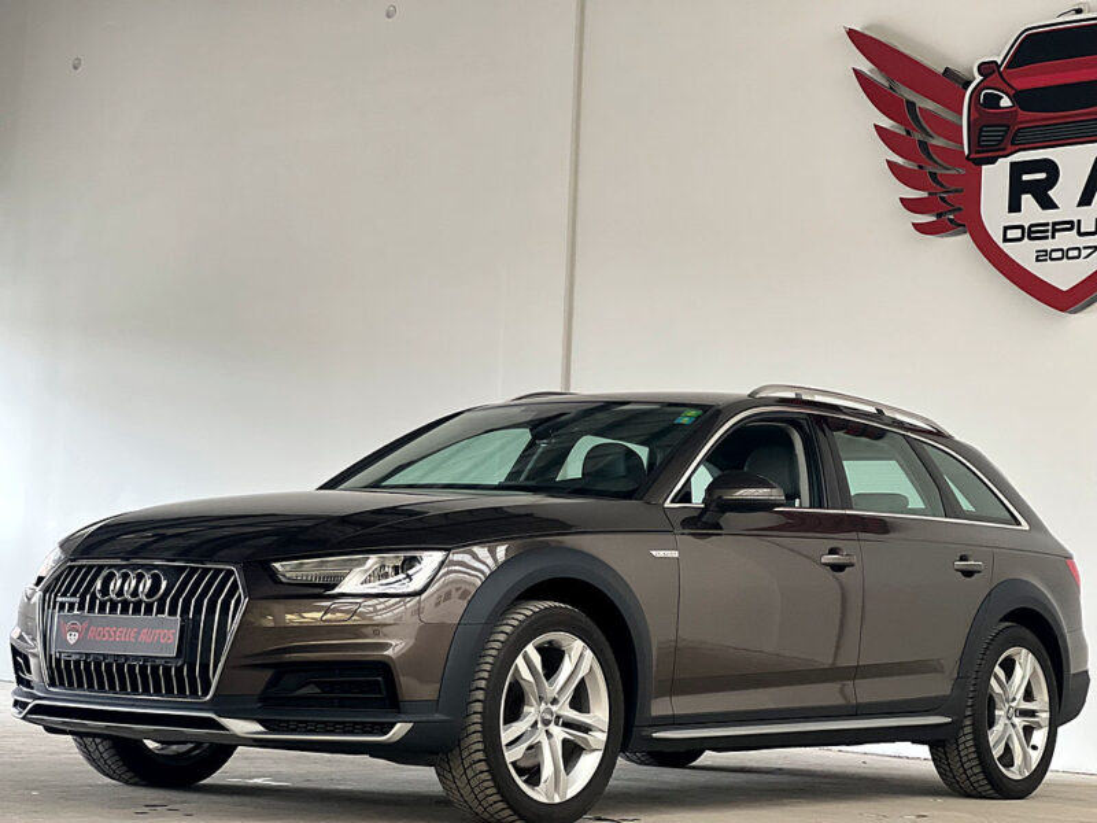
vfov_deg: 19.1
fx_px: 2440
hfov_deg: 25.3
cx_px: 548
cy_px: 412
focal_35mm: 77
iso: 160
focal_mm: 9
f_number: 2.8
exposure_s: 1/121
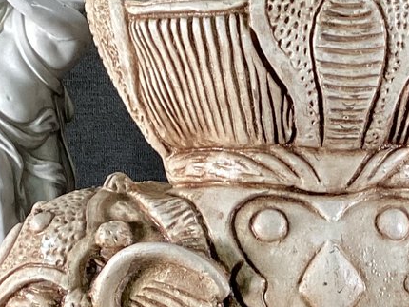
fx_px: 1289
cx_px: 328
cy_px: 246
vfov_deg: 13.5
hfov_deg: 17.9
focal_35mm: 109
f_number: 2.4
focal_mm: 3.3
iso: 50
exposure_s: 1/60
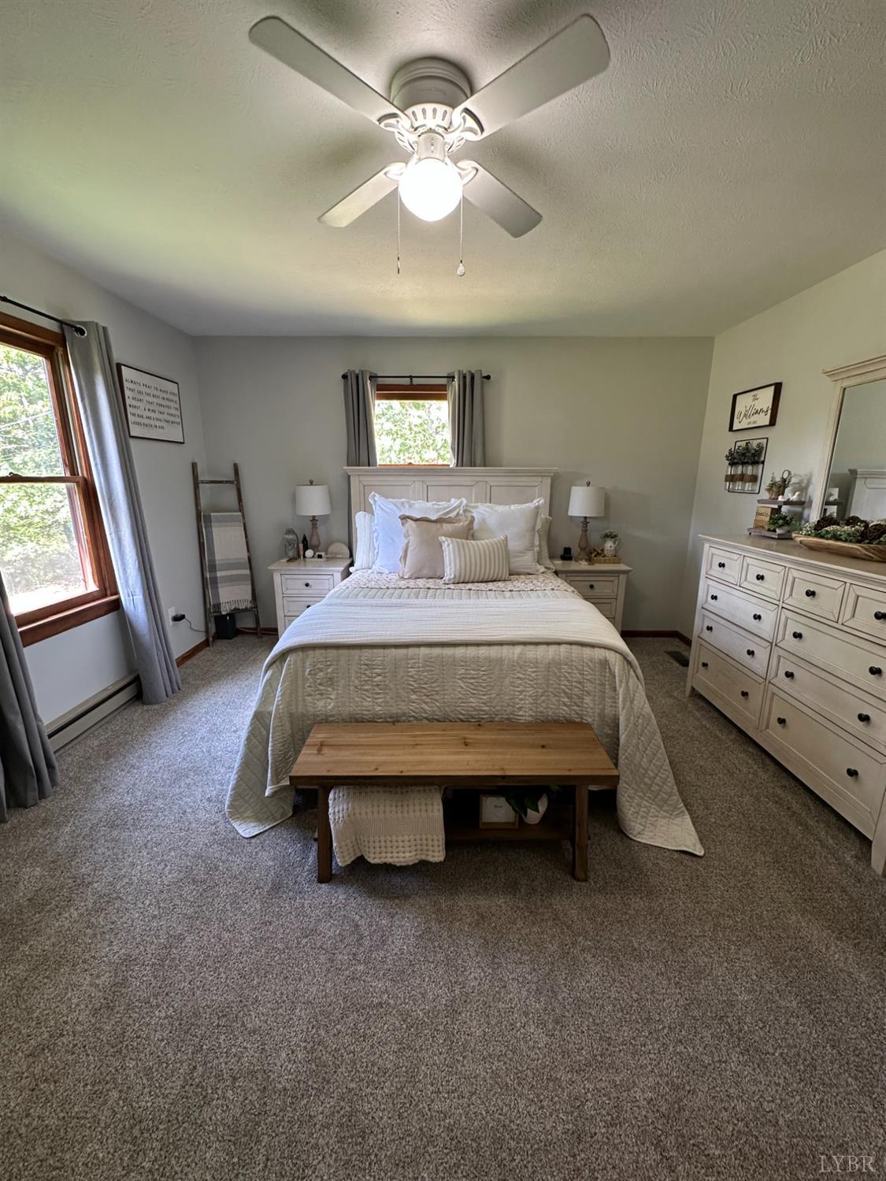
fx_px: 478
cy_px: 590
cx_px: 443
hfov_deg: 85.7
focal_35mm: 14
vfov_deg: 102.1
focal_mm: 2.22
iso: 200
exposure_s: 1/60
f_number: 2.2
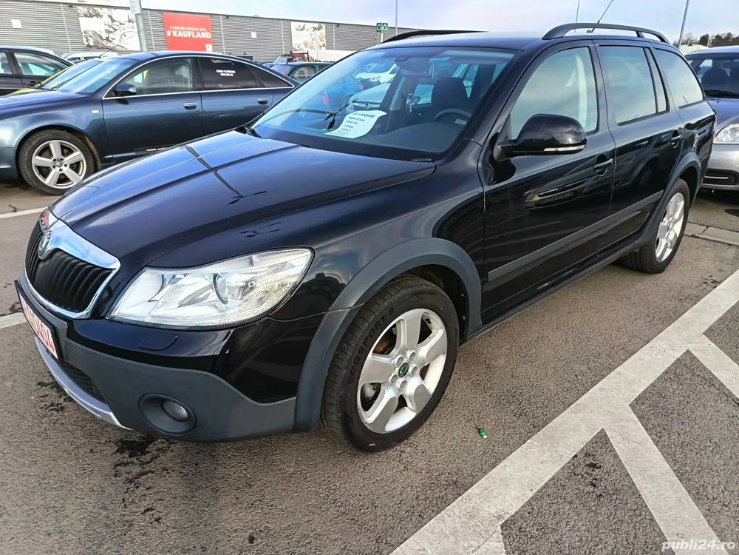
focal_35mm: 24
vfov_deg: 56.8
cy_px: 278
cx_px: 370
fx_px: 512
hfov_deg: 71.6
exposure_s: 1/210
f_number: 1.75
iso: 100
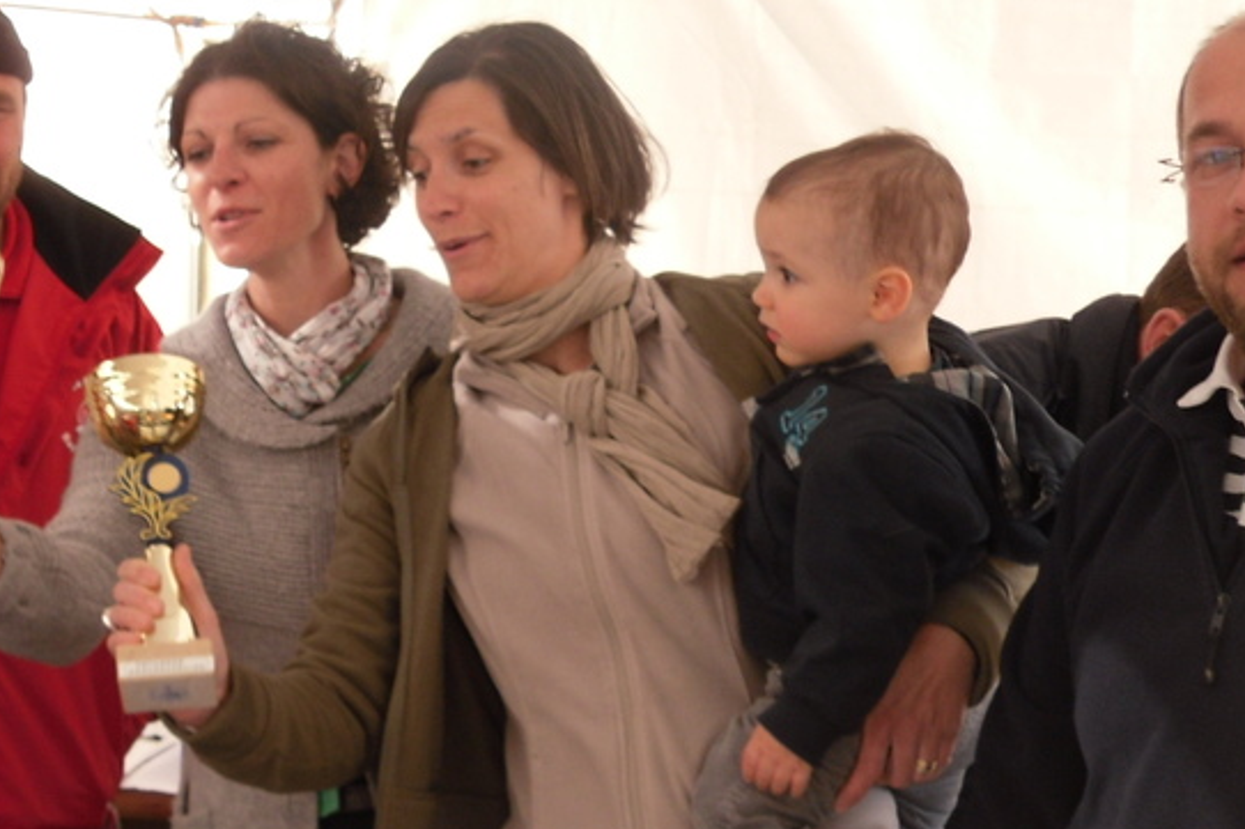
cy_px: 475
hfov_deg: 23.0
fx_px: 2973
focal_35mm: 86
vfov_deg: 15.9
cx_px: 96
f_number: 3.5
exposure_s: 1/107
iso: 80
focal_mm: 6.3
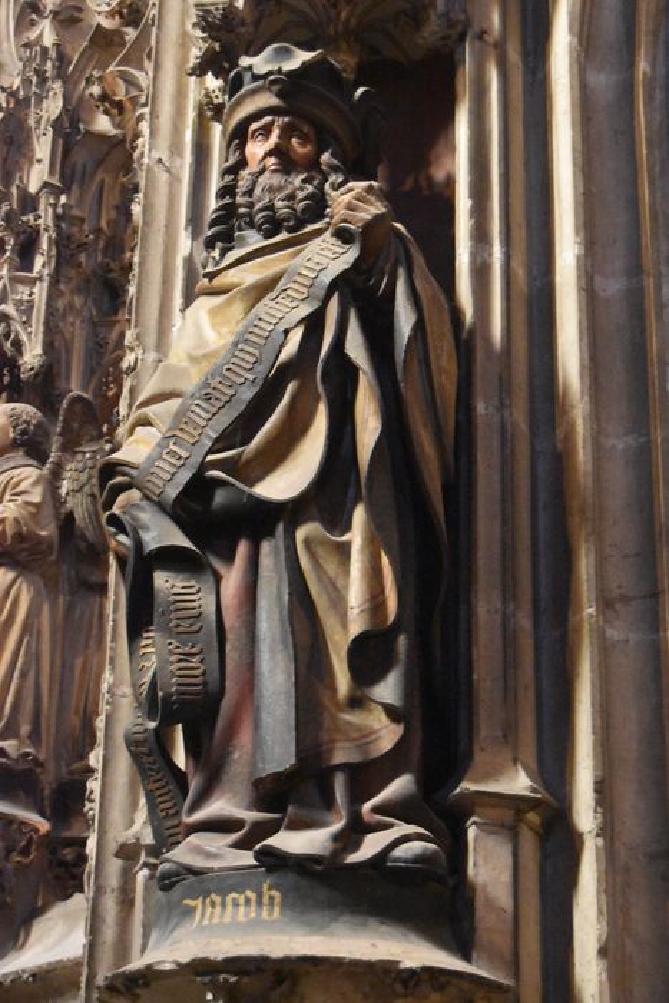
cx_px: 334
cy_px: 502
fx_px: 1922
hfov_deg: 19.7
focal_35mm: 69
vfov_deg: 29.2
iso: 12800
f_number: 5.3
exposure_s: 1/40
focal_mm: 46
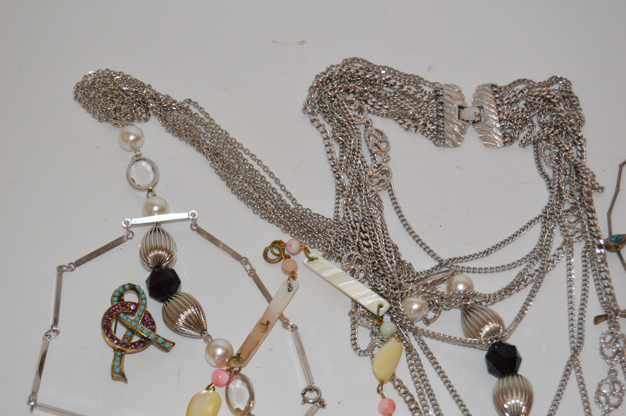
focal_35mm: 82
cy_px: 208
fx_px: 1433
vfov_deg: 16.5
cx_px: 313
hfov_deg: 24.6
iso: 1250
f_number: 5.6
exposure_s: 1/60
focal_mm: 55
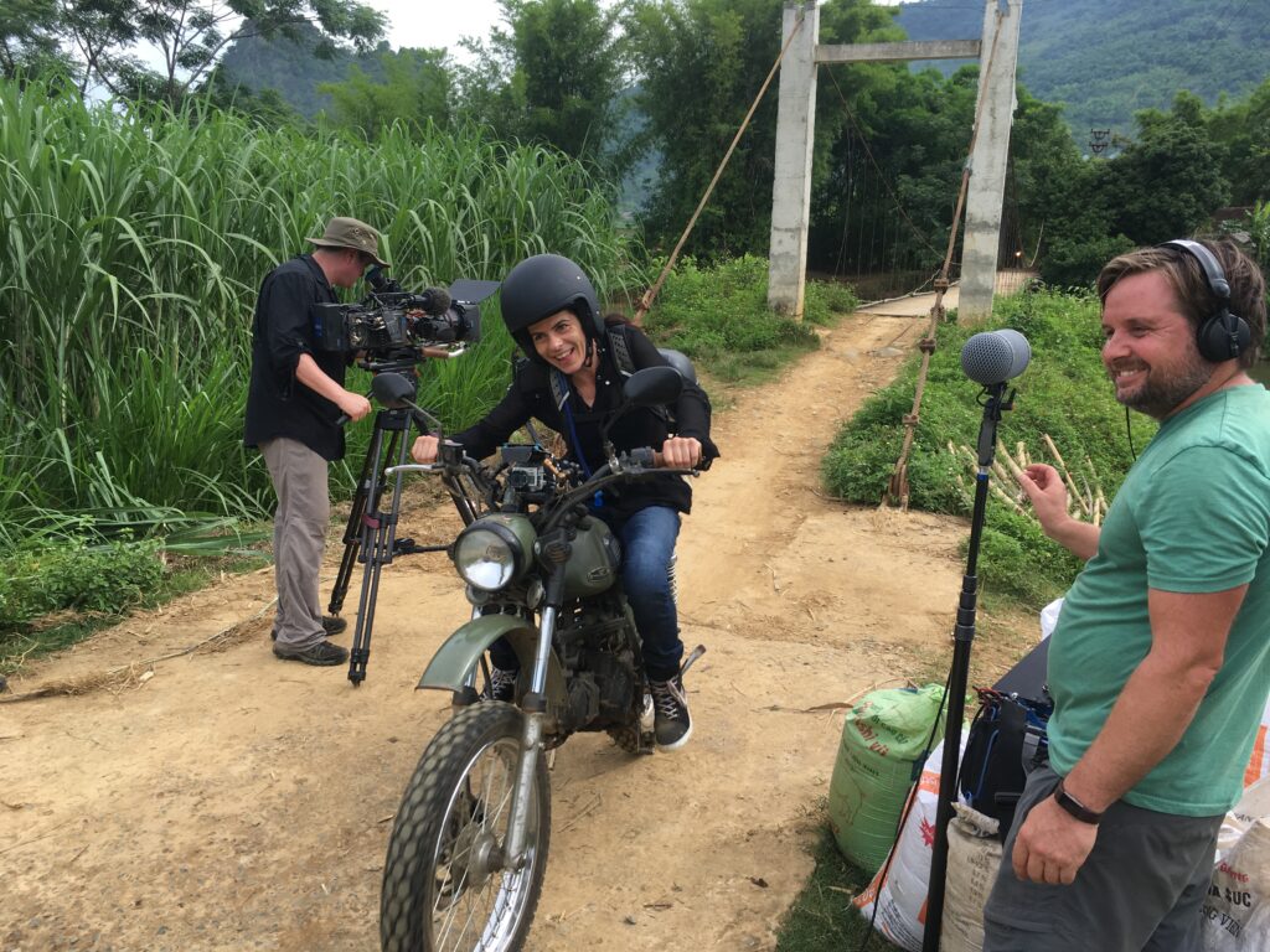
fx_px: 1064
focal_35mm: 29
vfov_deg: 48.2
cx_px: 635
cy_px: 476
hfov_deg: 61.7
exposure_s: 1/557
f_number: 2.2
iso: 25
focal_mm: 4.15
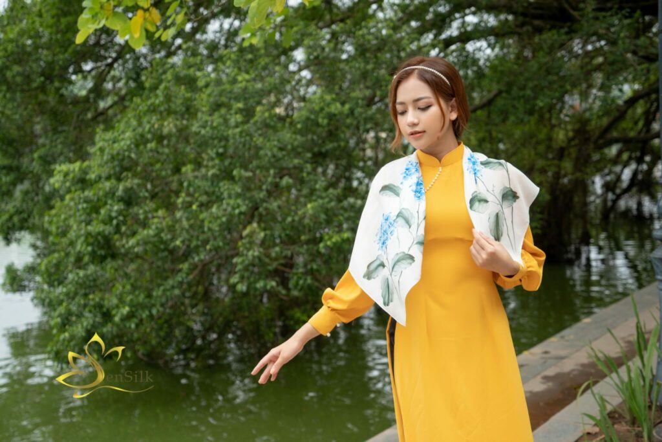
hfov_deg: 38.9
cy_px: 221
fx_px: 938
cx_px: 331
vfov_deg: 26.5
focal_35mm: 51
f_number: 4
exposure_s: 1/500
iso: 200
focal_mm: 51
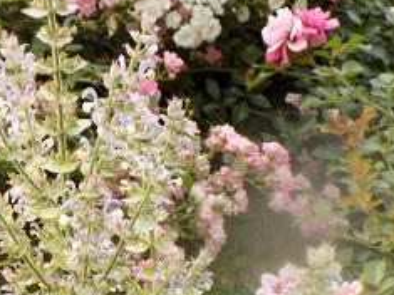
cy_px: 248
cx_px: 60
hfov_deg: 10.0
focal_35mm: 198
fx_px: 2252
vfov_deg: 7.5
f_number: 4.6
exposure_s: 1/50
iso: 80
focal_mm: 17.2
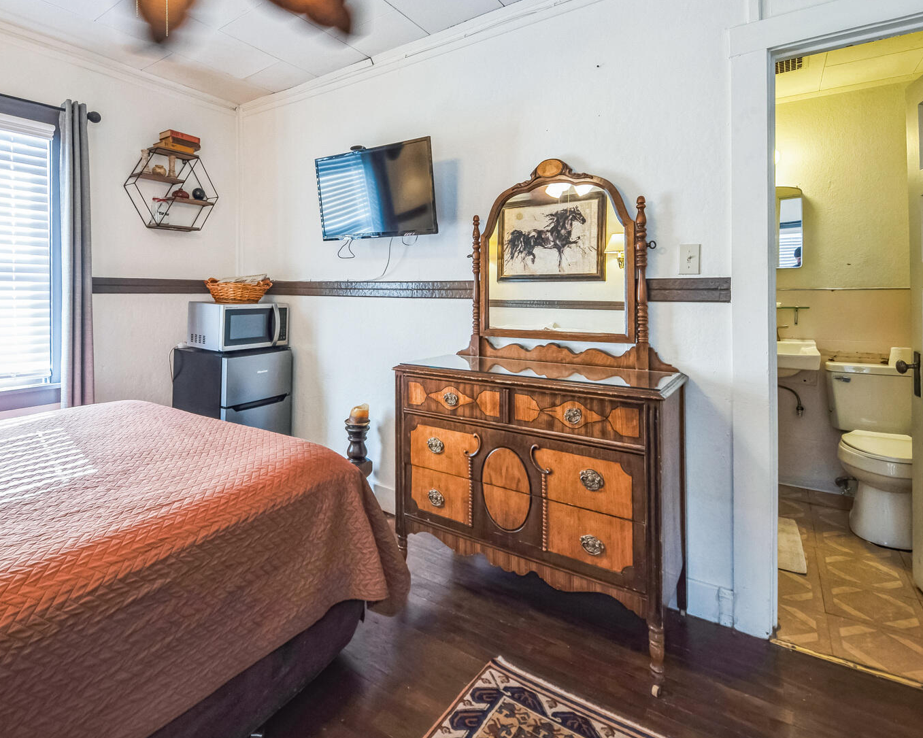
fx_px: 464
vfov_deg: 76.1
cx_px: 403
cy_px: 298
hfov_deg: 89.2
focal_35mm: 17
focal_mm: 12
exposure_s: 1/30
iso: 1250
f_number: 7.1
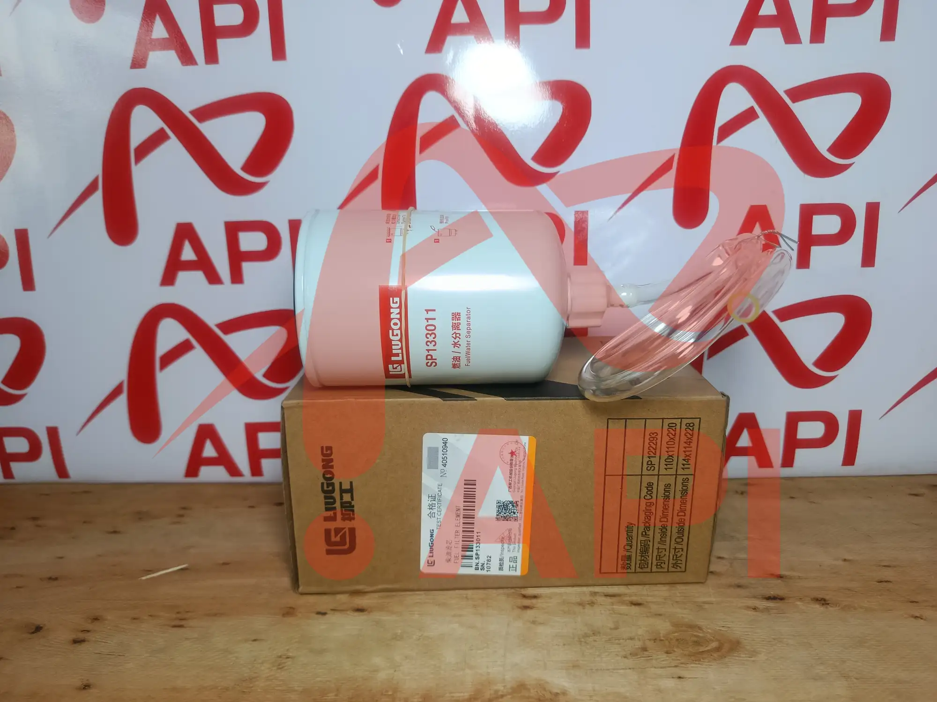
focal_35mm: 24
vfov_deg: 56.8
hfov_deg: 71.6
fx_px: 650
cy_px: 351
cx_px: 468
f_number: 1.7
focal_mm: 5.24
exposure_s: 1/100
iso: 95
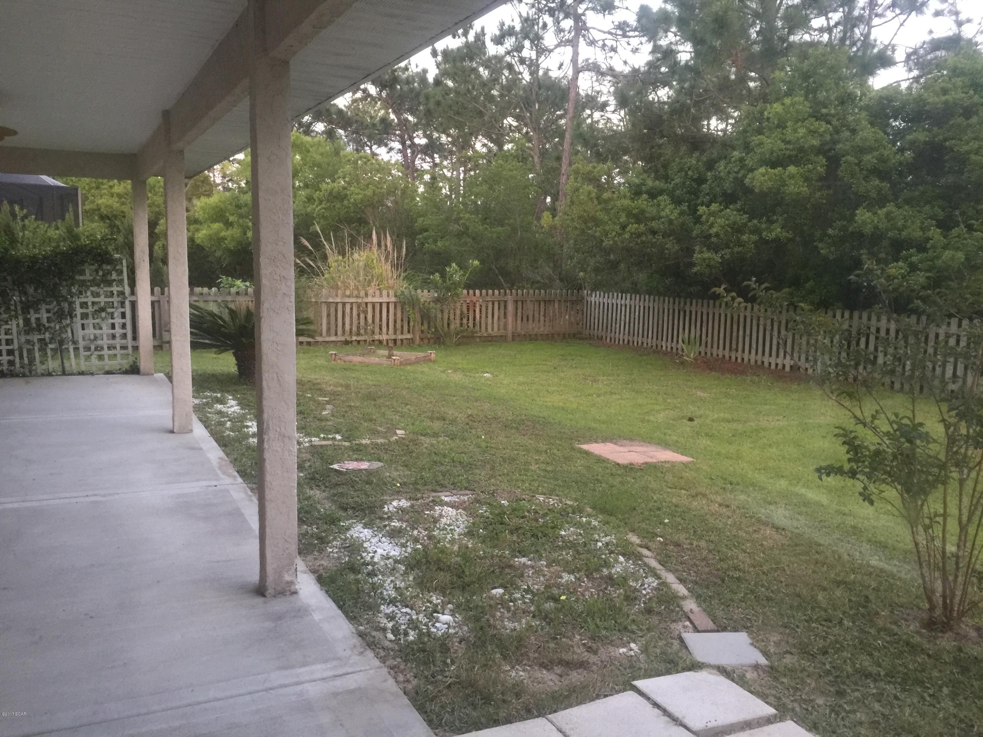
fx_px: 824
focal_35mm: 29
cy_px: 368
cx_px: 492
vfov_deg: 48.2
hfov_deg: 61.7
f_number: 2.2
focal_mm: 4.15
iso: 100
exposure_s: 1/15
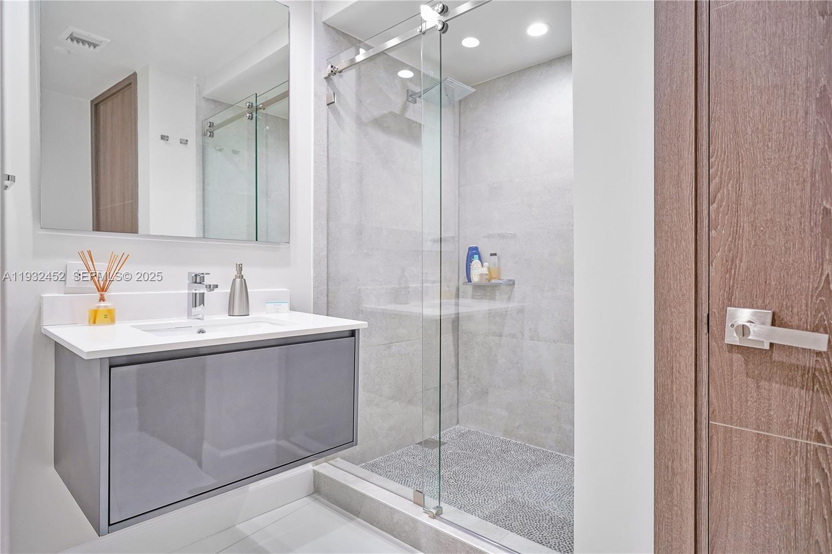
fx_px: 462
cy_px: 277
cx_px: 416
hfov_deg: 84.0
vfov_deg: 61.9
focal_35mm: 20
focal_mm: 20
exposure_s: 1/30
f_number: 4.5
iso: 250
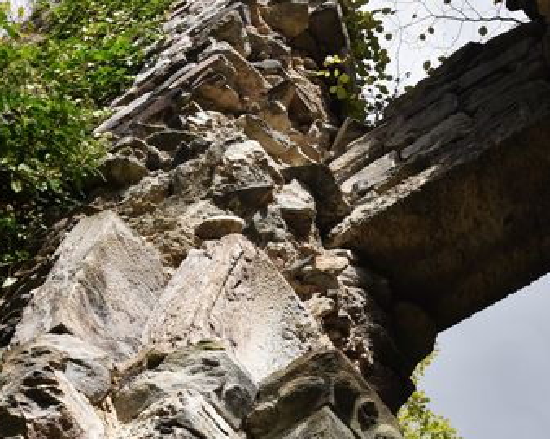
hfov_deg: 27.0
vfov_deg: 21.2
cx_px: 362
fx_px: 1139
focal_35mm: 70
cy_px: 424
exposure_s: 1/250
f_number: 8
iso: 200
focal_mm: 24
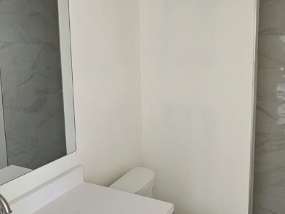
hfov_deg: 53.9
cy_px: 97
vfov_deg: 41.7
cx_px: 133
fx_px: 280
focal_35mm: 34
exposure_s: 1/30
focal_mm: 2.2
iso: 400
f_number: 2.2
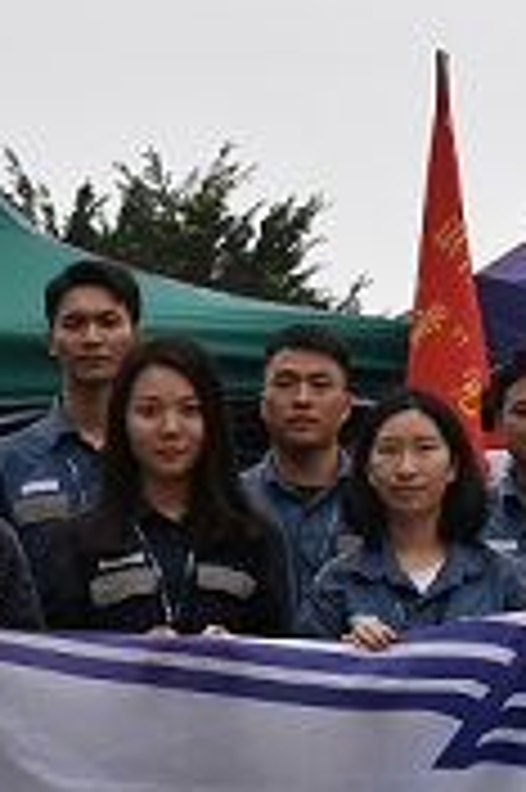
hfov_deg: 14.8
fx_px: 2020
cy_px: 612
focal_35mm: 92
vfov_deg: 21.9
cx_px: 112
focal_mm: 20
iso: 320
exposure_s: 1/500
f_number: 8
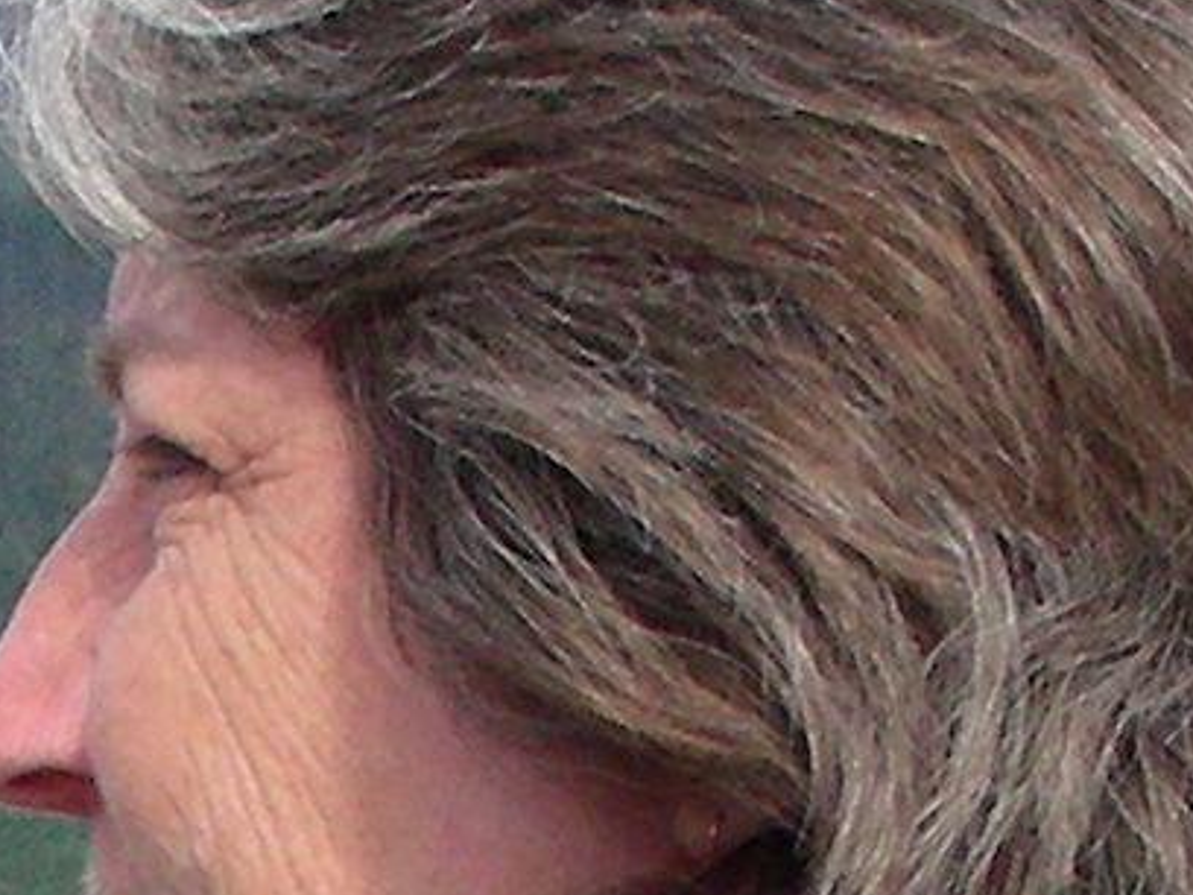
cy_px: 1831
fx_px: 9030
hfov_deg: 7.5
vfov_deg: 5.5
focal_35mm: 262
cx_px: 222
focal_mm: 6.3
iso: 50
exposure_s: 1/557
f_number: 4
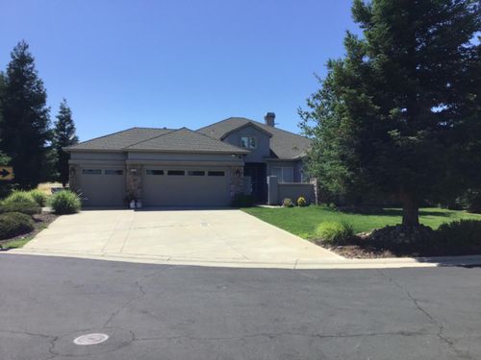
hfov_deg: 58.4
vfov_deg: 45.4
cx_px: 240
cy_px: 180
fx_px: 431
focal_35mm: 31
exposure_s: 1/1314
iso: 25
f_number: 2.4
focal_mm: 3.3
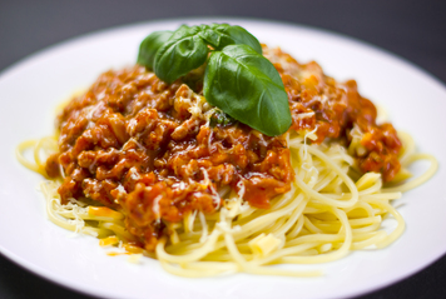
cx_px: 210
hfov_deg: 25.0
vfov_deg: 16.9
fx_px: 1006
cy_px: 158
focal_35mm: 81
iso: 100
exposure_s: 1/60
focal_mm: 50
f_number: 1.4
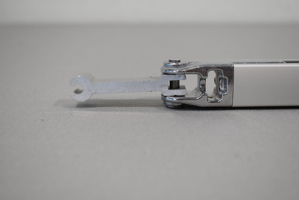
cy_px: 100
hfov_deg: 36.9
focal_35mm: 54
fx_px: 448
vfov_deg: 25.1
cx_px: 150
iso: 400
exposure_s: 1/125
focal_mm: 36
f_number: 5.6
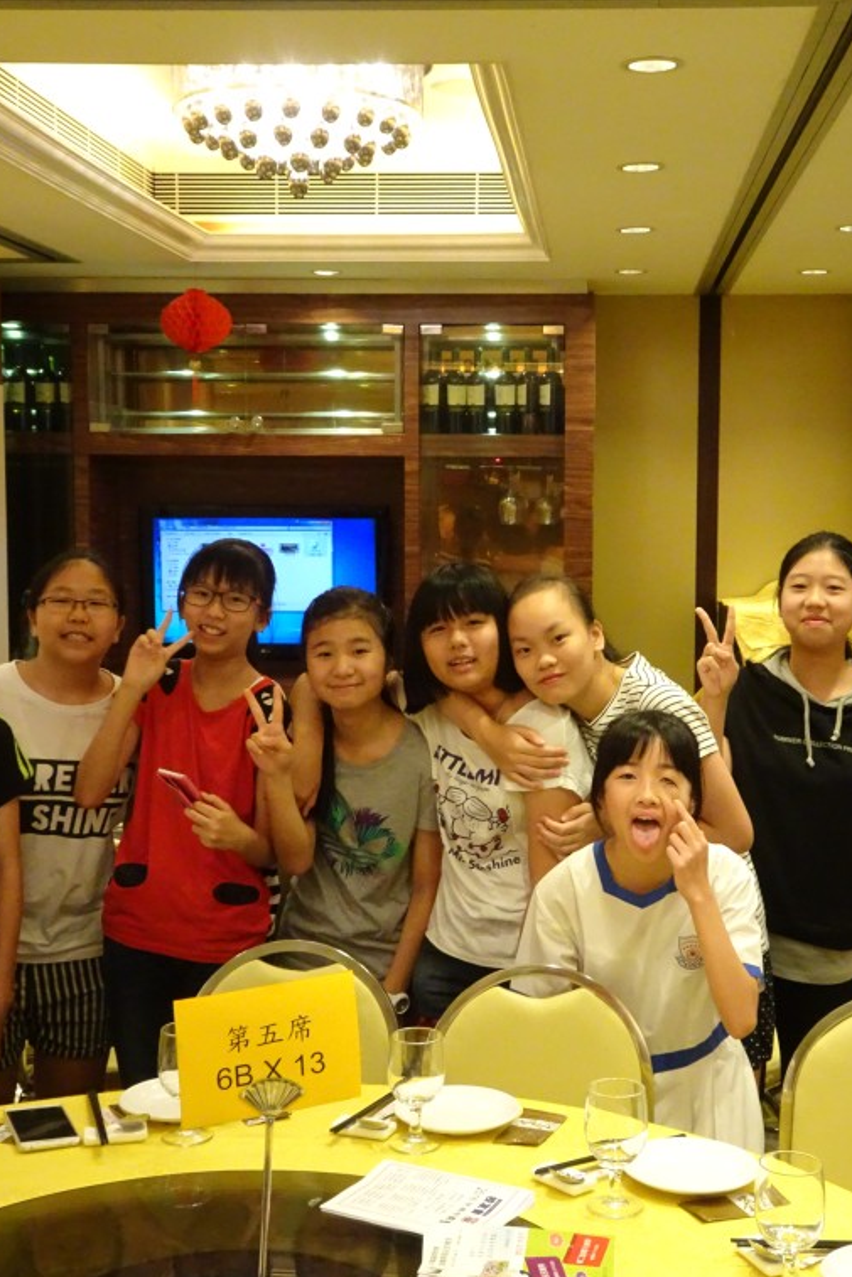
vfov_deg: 43.6
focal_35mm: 45
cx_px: 516
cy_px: 646
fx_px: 1597
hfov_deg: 29.8
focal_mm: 5.43
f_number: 4.5
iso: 800
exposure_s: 1/30
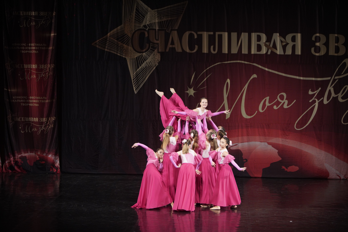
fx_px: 1160
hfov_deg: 17.1
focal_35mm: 120
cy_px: 116
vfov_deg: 11.4
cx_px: 174
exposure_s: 1/500
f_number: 2.8
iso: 2000
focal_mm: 120
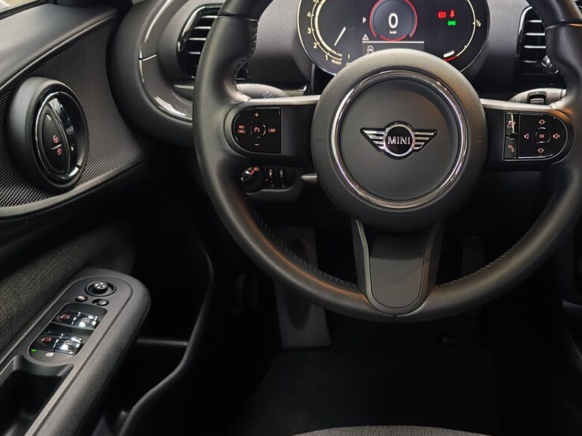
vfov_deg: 39.6
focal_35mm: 36
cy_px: 237
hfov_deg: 50.2
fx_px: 605
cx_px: 399
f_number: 1.69
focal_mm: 7.01
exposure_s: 1/33.3
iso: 3182
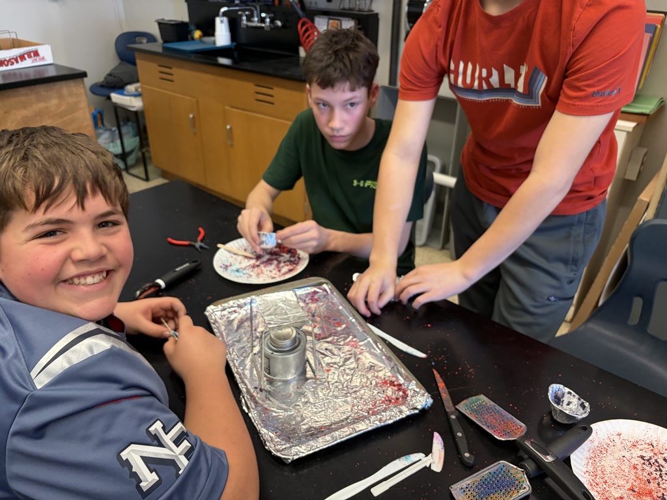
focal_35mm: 26
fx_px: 501
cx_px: 334
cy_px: 250
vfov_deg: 53.1
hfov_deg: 67.3
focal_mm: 5.96
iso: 200
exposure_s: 1/60
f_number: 1.6
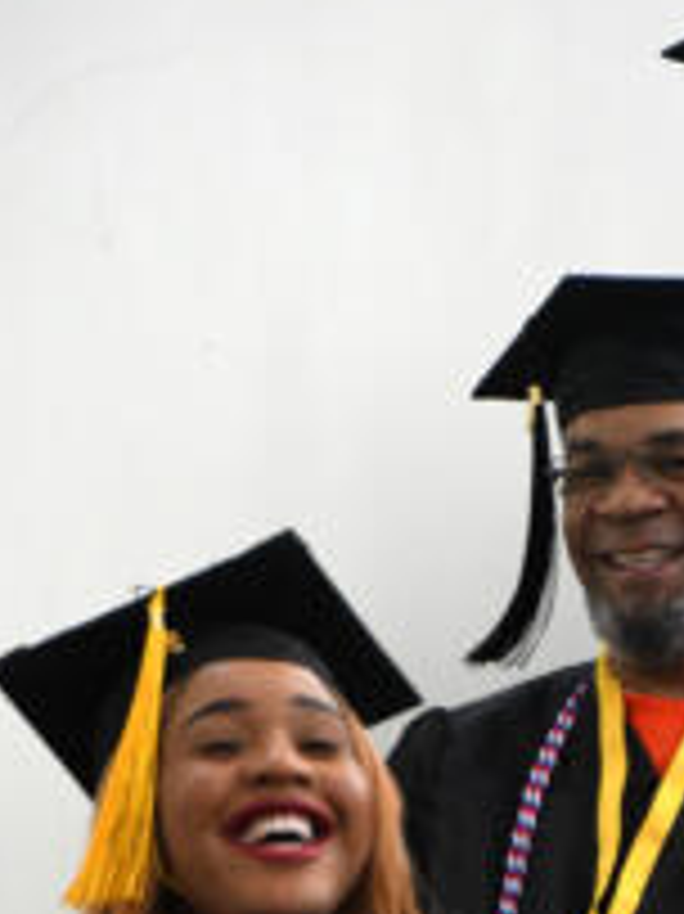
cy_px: 1063
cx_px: 691
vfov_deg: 3.9
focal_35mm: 514
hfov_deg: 2.9
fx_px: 13561
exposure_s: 1/160
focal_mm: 145
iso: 2500
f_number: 6
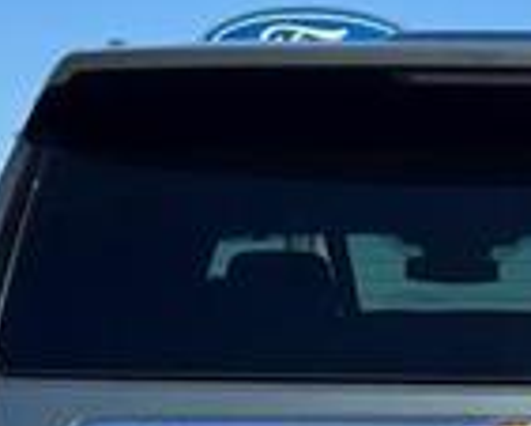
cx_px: 448
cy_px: 667
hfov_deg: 11.5
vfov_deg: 9.0
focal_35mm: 167
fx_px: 2626
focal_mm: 6.76
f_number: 1.78
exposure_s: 1/2959
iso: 64
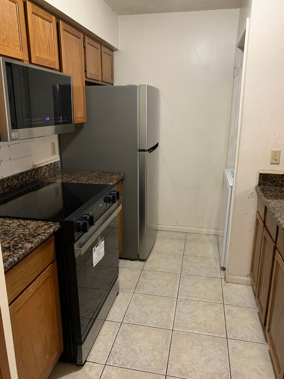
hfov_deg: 53.1
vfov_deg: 67.3
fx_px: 284
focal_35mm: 26
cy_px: 190
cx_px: 142
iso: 400
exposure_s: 1/60
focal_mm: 4.25
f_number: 1.8
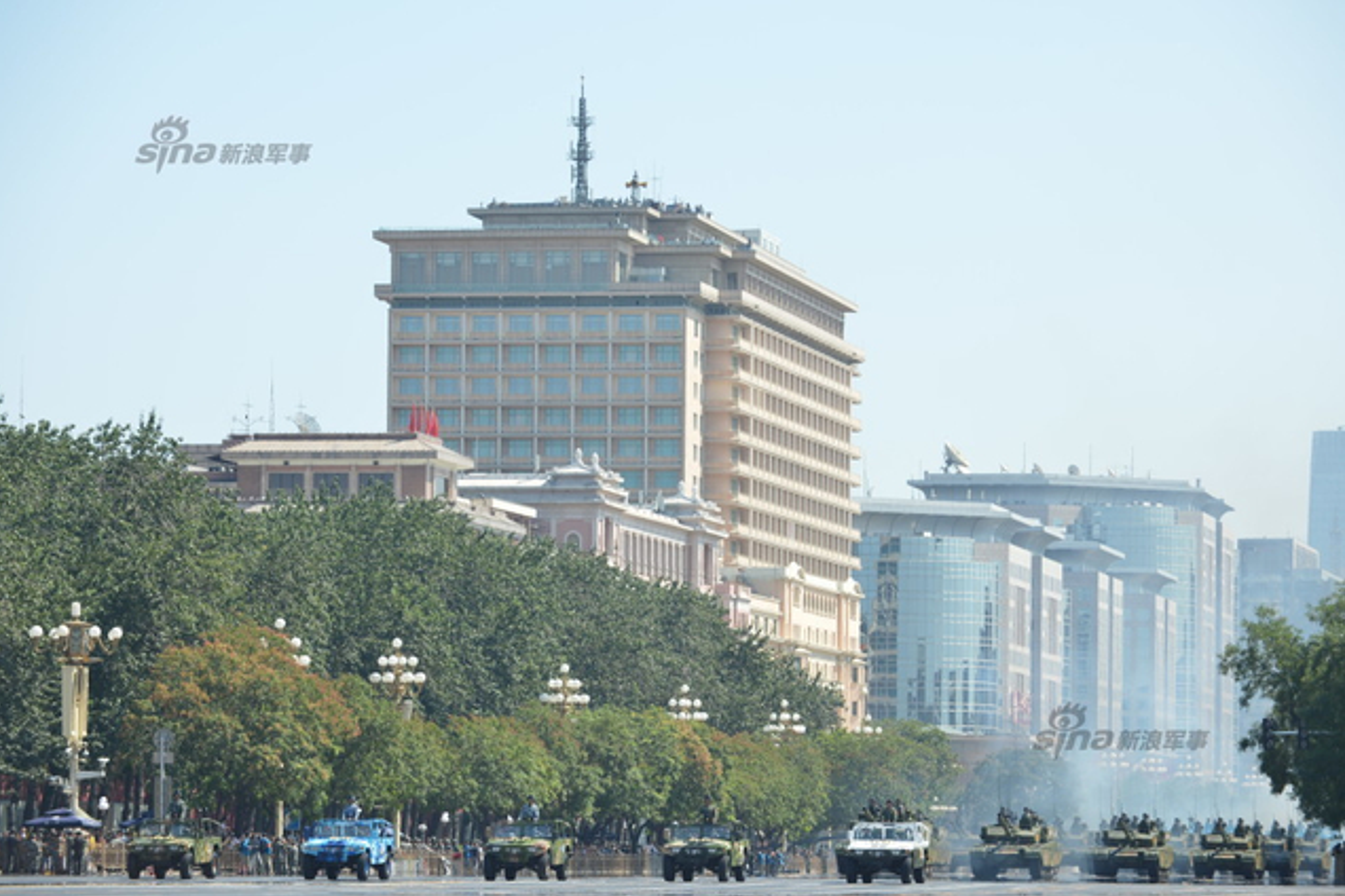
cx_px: 670
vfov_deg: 8.0
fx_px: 6388
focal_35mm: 171
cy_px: 448
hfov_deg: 12.0
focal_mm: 170
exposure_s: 1/400
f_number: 8
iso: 200
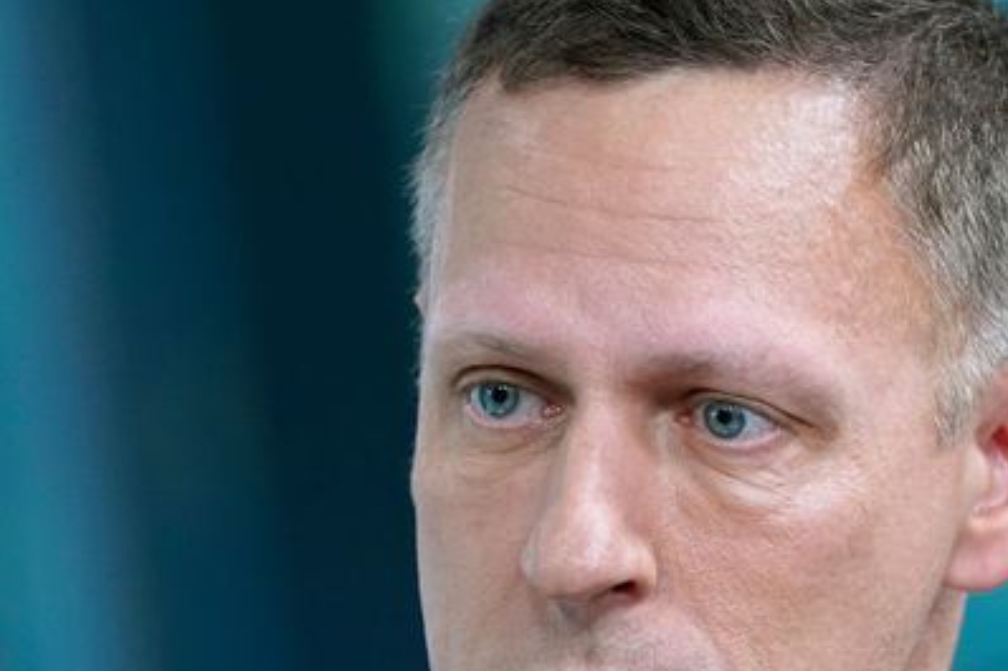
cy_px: 425
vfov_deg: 1.9
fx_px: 20263
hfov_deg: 2.8
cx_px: 770
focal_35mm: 724
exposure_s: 1/160
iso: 4000
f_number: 5.6
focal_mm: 400
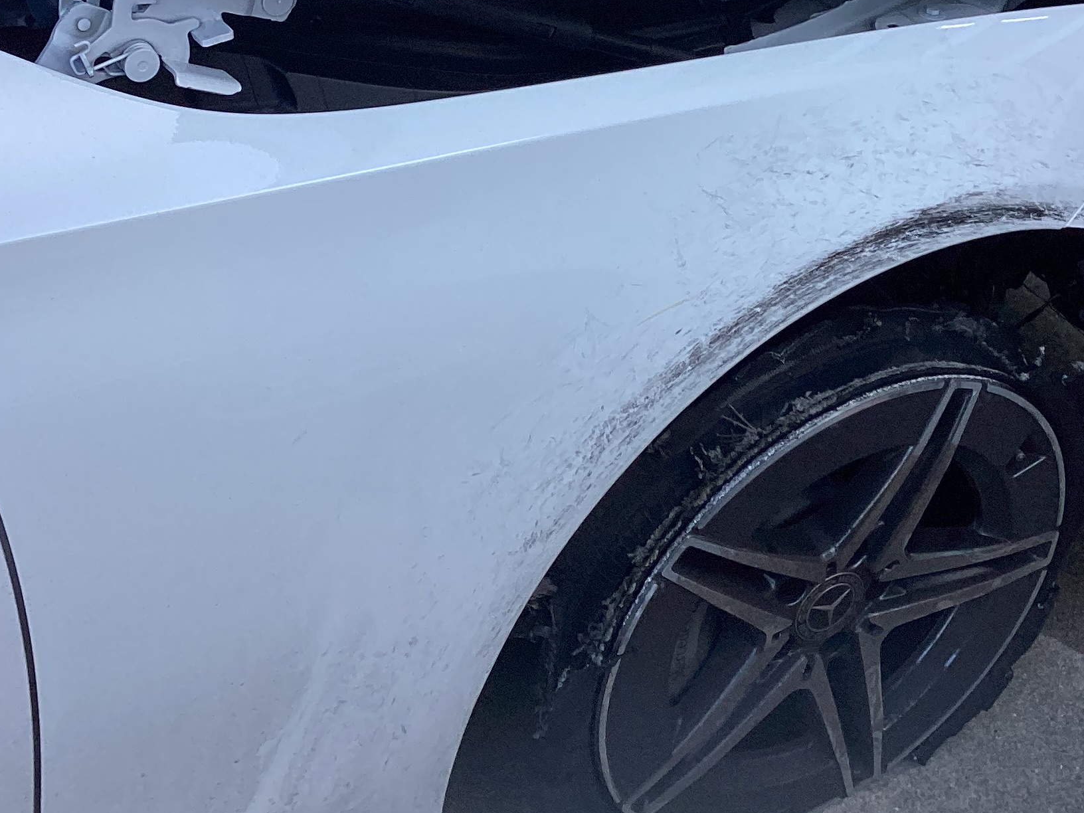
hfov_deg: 31.2
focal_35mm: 62
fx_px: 1942
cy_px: 274
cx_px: 600
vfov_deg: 23.5
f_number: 2.4
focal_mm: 3.3
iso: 25
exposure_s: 1/377
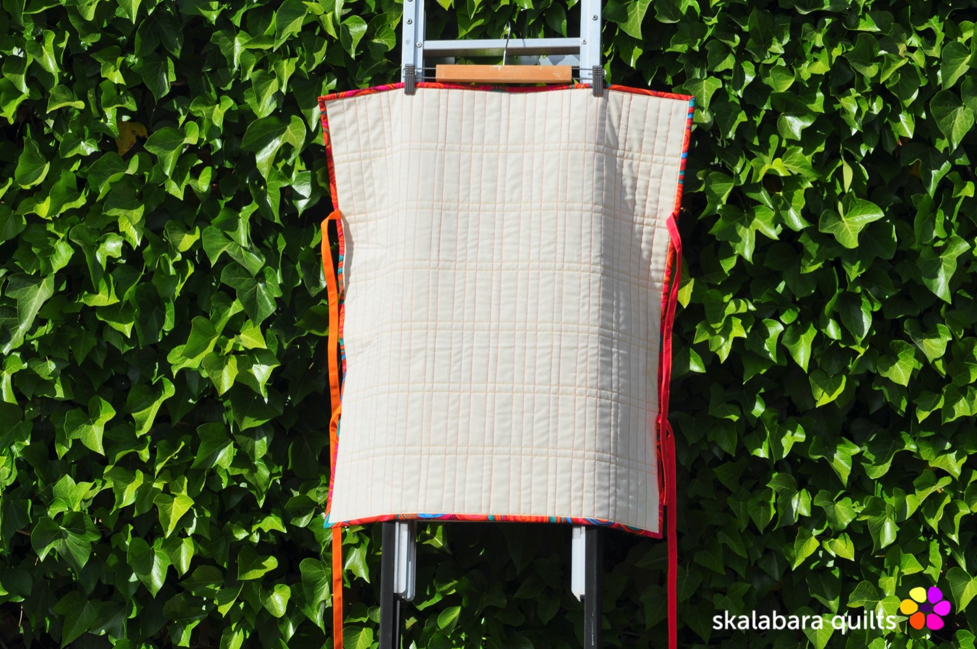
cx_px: 488
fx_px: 2521
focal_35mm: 93
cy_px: 324
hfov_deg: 21.9
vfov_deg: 14.7
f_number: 10
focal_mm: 62
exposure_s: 1/400
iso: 200
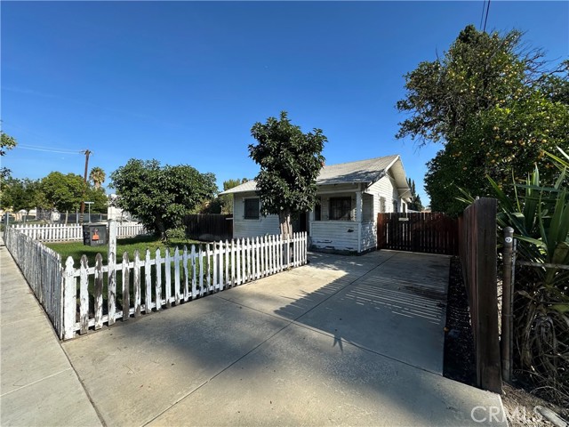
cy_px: 214
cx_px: 284
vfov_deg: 85.7
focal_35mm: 14
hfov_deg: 102.1
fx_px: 230
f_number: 2.2
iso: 50
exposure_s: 1/1667
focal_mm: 2.22
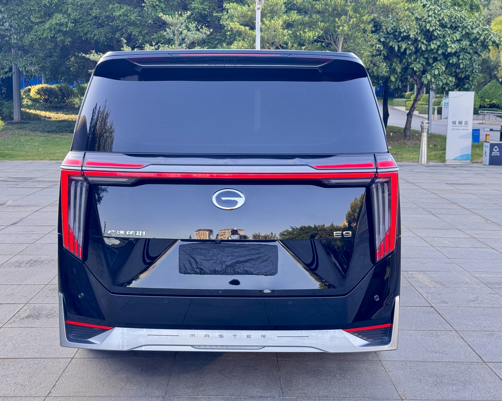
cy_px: 203
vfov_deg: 29.7
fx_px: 758
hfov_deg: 36.6
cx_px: 230
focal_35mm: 51
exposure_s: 1/192
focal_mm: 6.76
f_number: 1.78
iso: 64
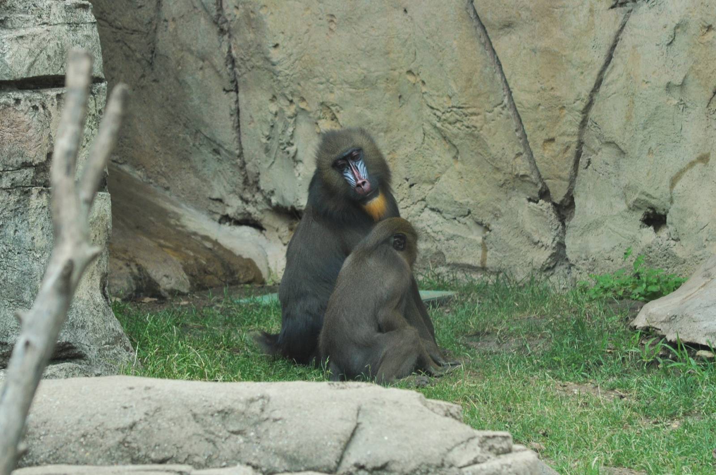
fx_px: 5064
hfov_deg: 8.1
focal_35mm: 255
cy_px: 238
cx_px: 358
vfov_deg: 5.4
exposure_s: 1/125
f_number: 8
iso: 360
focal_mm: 170
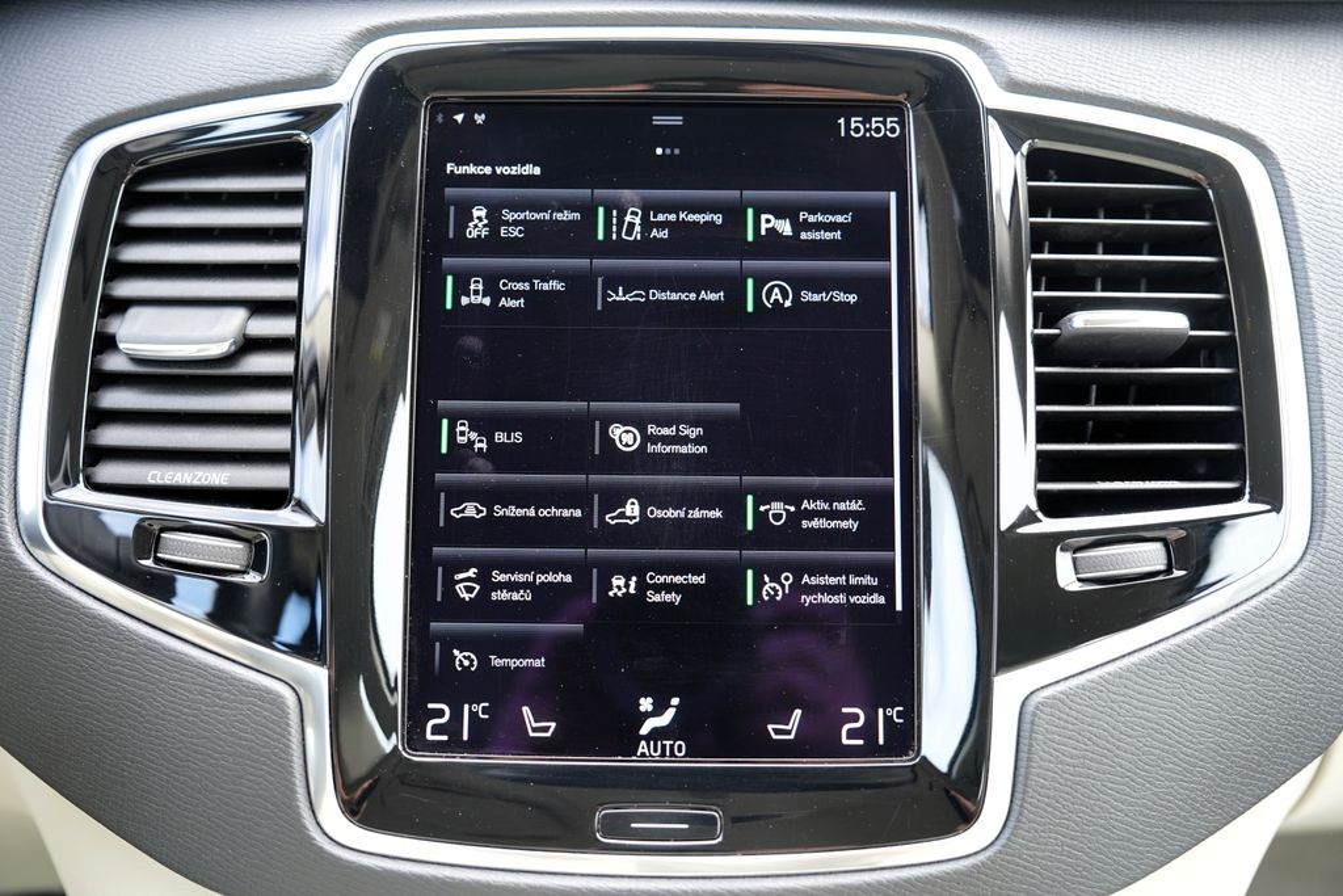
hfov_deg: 50.7
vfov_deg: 35.1
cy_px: 448
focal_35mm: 38
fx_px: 1418
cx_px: 672
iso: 400
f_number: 4
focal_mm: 38
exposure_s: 1/60
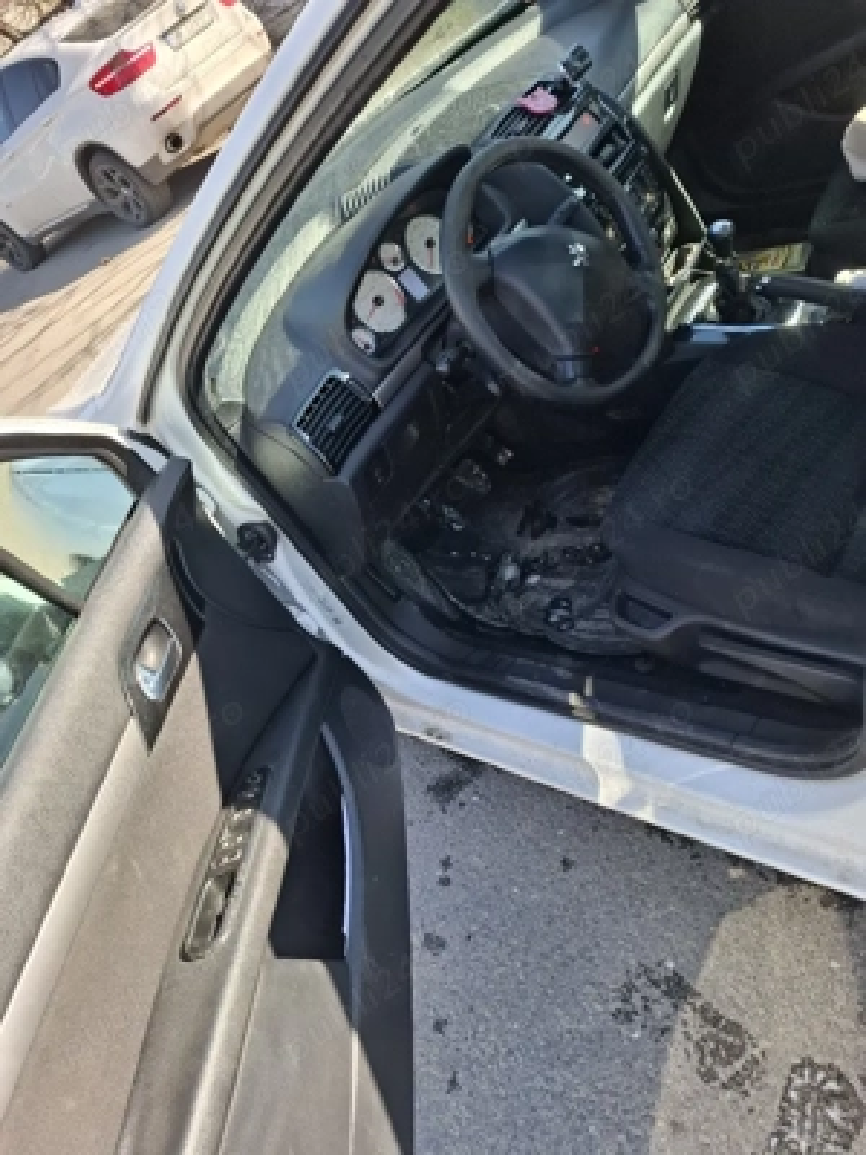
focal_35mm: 23
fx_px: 767
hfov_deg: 58.9
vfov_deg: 73.9
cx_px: 433
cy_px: 578
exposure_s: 1/333
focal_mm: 5.54
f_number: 1.8
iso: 50
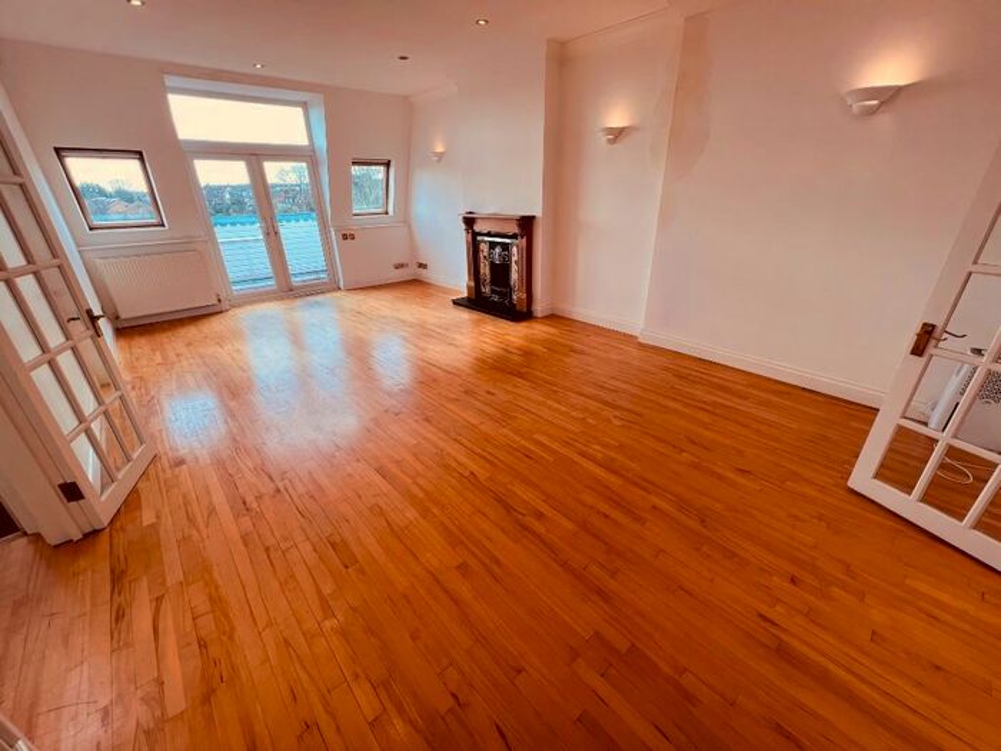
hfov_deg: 106.2
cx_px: 500
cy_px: 376
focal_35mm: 13
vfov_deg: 89.9
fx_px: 376
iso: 50
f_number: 1.8
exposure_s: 1/122
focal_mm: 1.57
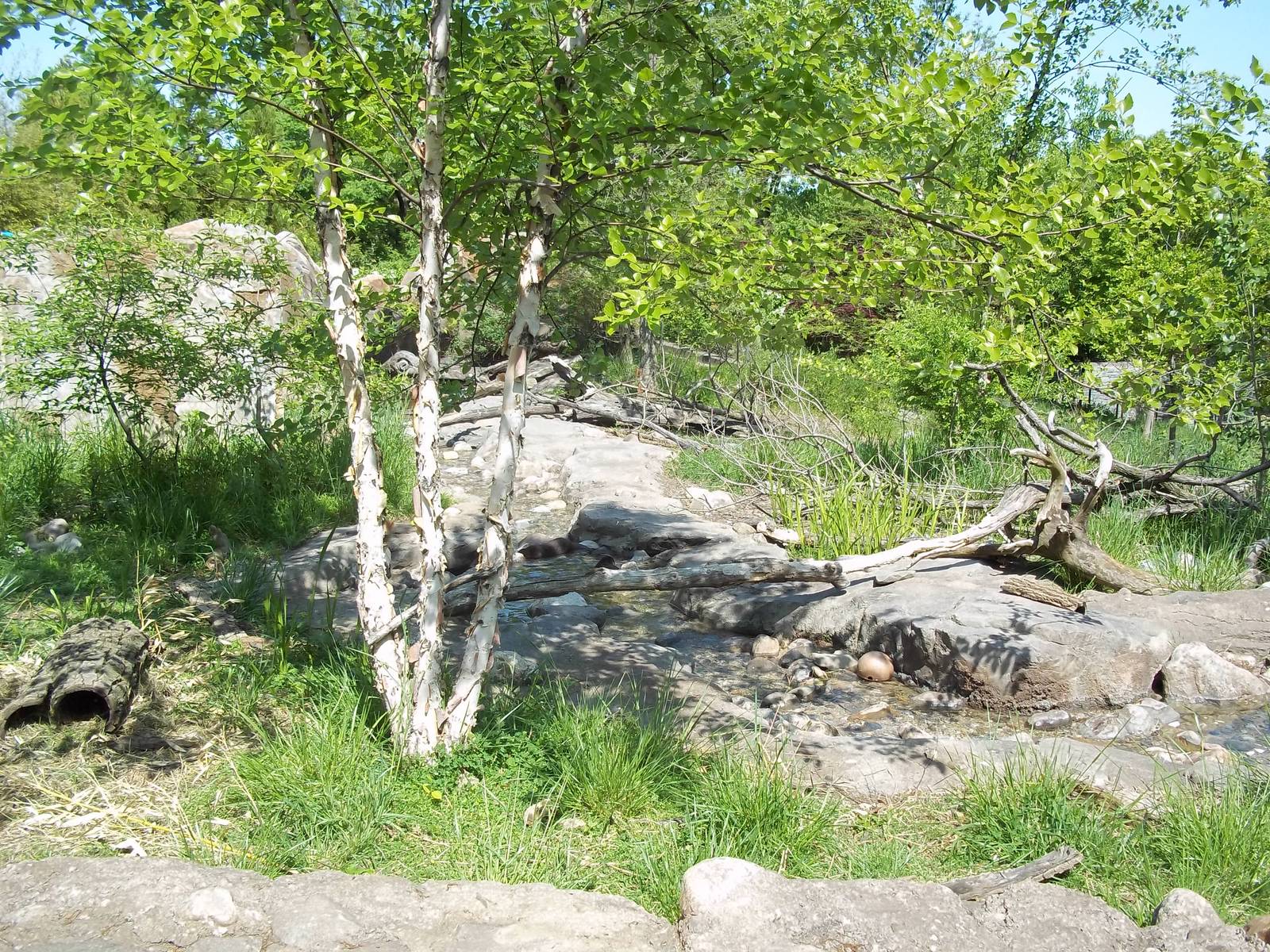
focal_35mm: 36
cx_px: 635
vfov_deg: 39.7
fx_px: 1321
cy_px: 476
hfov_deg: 51.4
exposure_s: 1/500
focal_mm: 6.5
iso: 80
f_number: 3.1
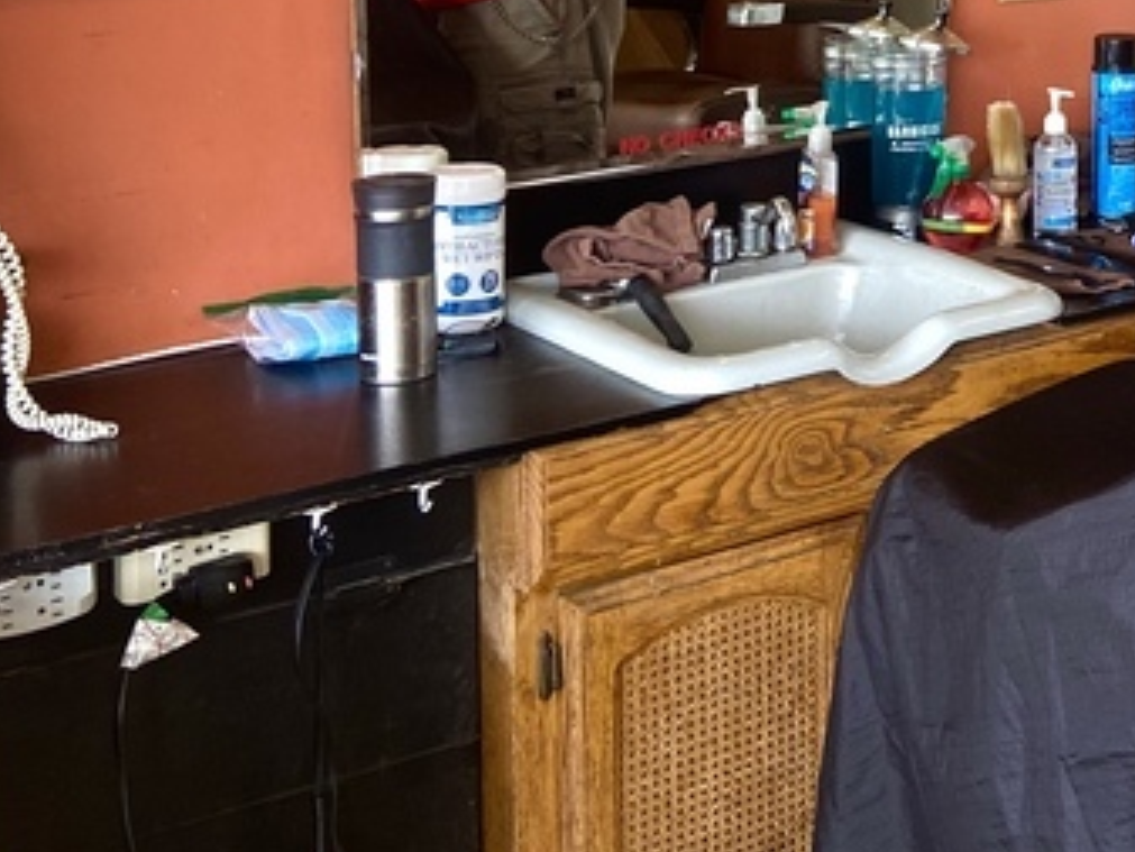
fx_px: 2427
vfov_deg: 19.2
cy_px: -44
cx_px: 1320
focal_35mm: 74
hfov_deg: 24.2
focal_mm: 4.25
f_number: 1.8
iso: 80
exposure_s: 1/60
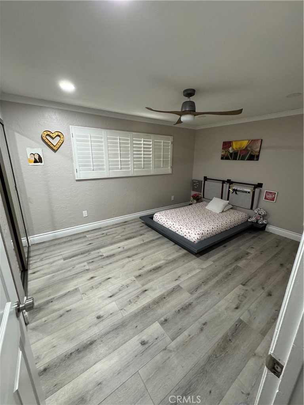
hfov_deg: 85.7
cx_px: 152
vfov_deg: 102.1
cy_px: 202
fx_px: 164
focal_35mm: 14
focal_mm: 2.22
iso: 250
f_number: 2.2
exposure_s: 1/60
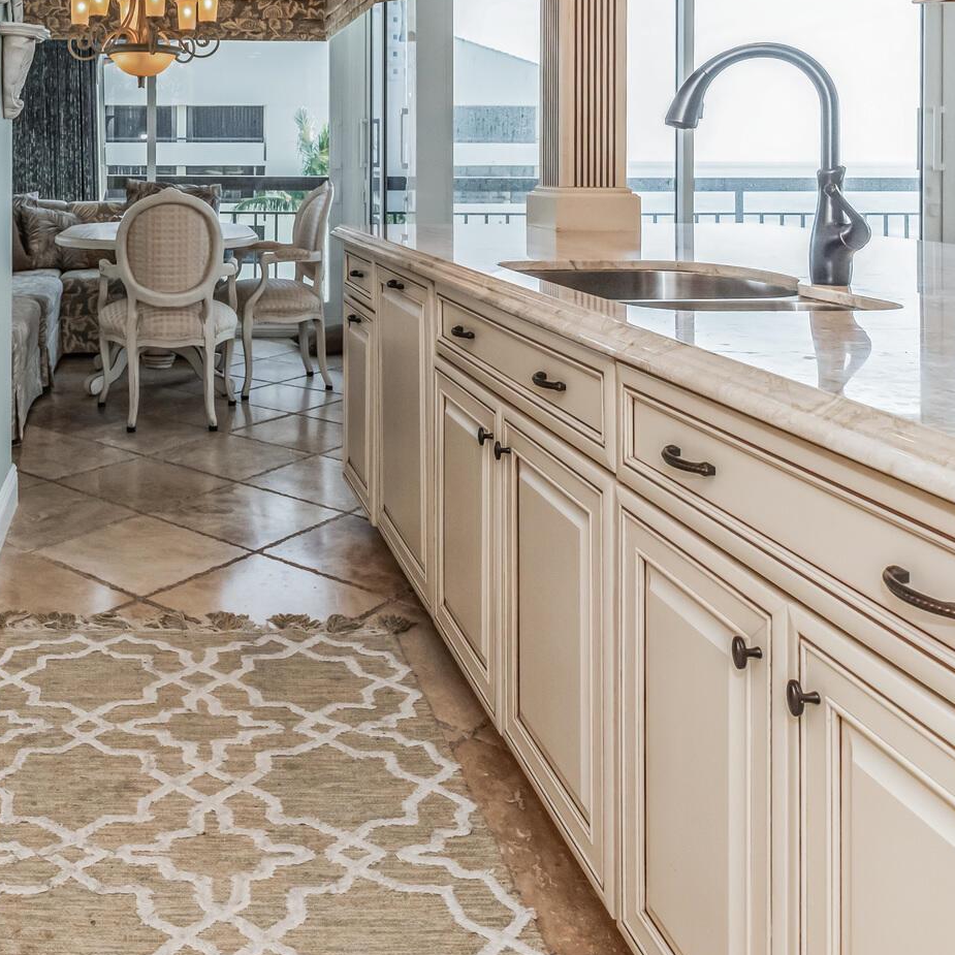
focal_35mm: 32
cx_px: 154
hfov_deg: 47.5
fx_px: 999
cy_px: 294
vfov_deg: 49.9
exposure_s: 1/200
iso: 400
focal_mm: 17
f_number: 8
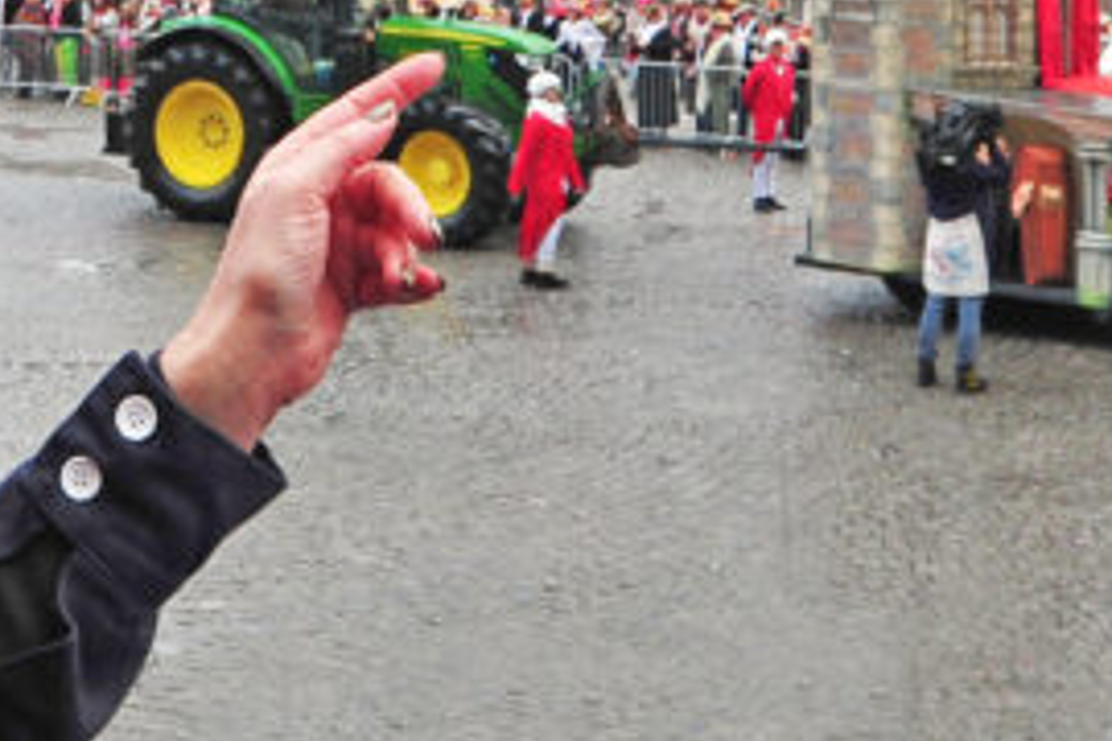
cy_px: -422
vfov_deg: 16.9
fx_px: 2224
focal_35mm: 72
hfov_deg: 27.7
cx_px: 276
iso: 800
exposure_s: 1/200
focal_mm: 19
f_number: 8
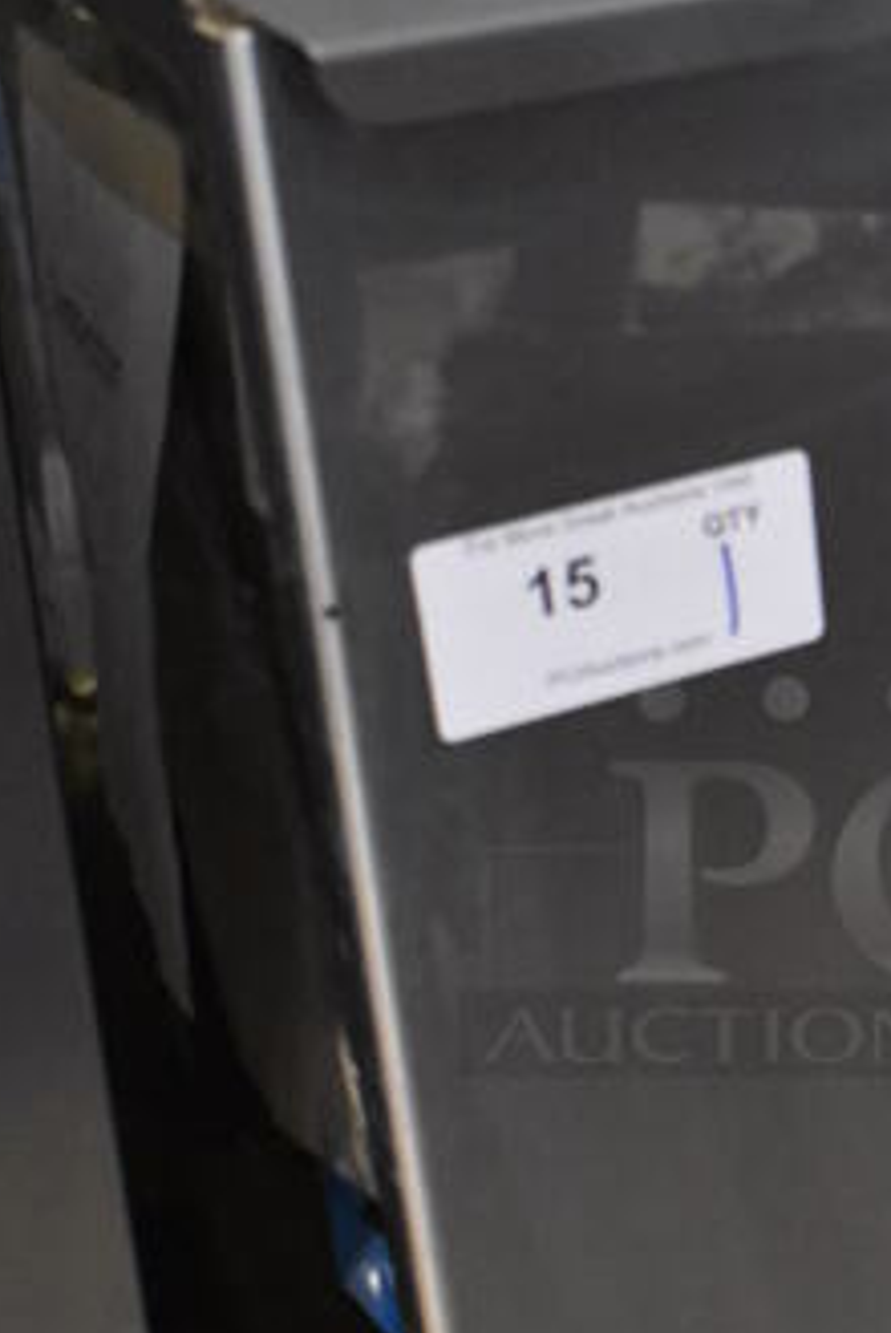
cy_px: 865
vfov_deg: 26.8
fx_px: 2778
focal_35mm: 75
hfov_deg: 17.7
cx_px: 911
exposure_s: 1/125
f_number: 3.5
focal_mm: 18
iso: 4000
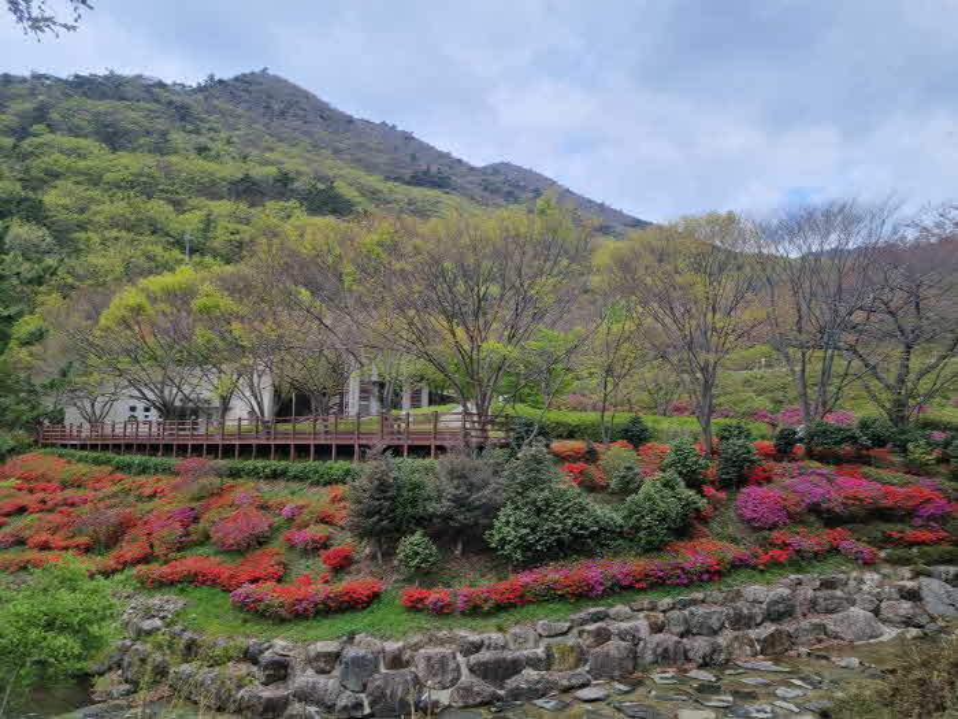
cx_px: 479
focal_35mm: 26
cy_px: 360
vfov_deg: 53.1
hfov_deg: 67.3
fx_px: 720
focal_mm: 5.4
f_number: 1.8
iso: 50
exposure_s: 1/1272
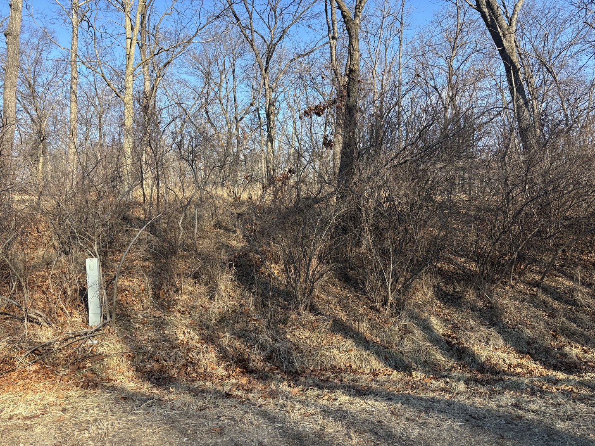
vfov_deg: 53.1
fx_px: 447
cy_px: 223
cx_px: 298
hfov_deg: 67.3
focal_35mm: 26
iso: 50
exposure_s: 1/1058
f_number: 1.6
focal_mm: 5.96
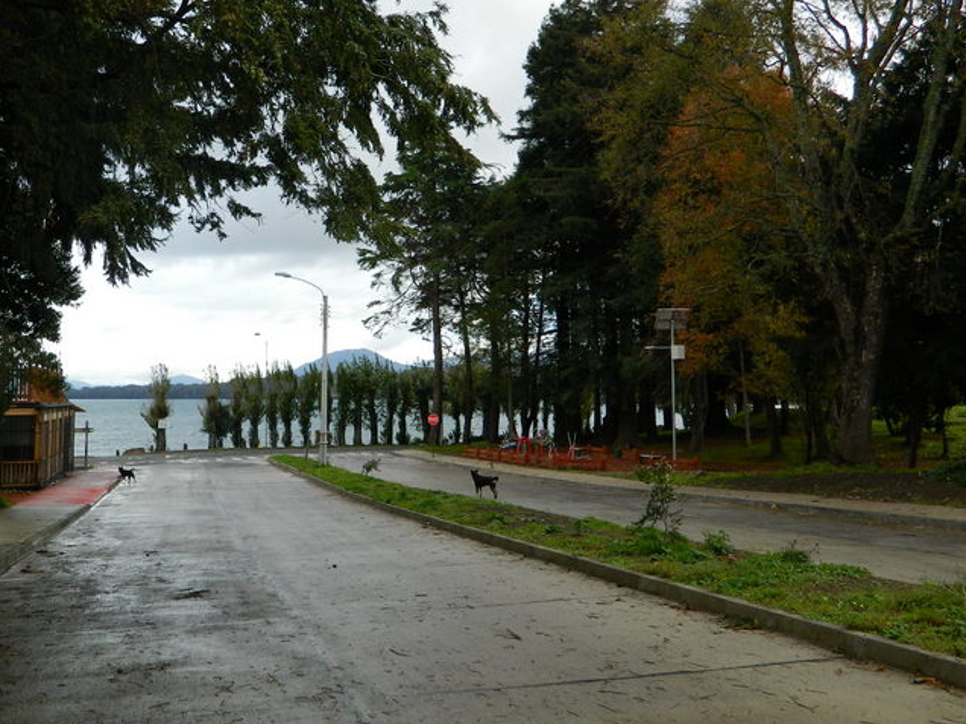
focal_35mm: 39
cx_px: 409
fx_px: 1088
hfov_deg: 47.7
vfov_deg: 36.7
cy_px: 288
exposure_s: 1/250
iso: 80
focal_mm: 5.6
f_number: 3.2
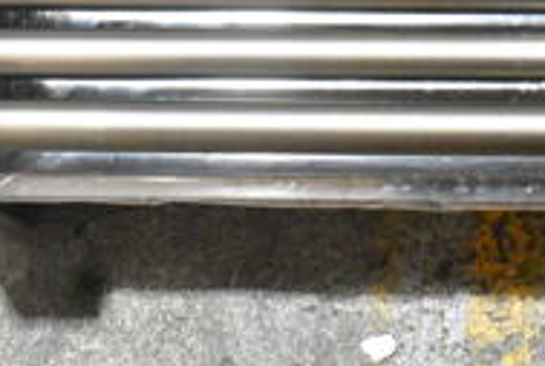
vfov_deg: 11.4
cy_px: -187
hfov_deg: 17.0
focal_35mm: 116
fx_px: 1760
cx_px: 617
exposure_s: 1/200
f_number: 7.1
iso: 6400
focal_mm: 24
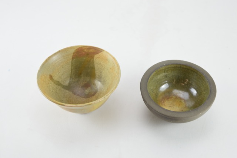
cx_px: 118
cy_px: 79
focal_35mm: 69
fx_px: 454
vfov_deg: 19.7
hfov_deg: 29.2
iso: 800
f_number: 5.6
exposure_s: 1/125
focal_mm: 46
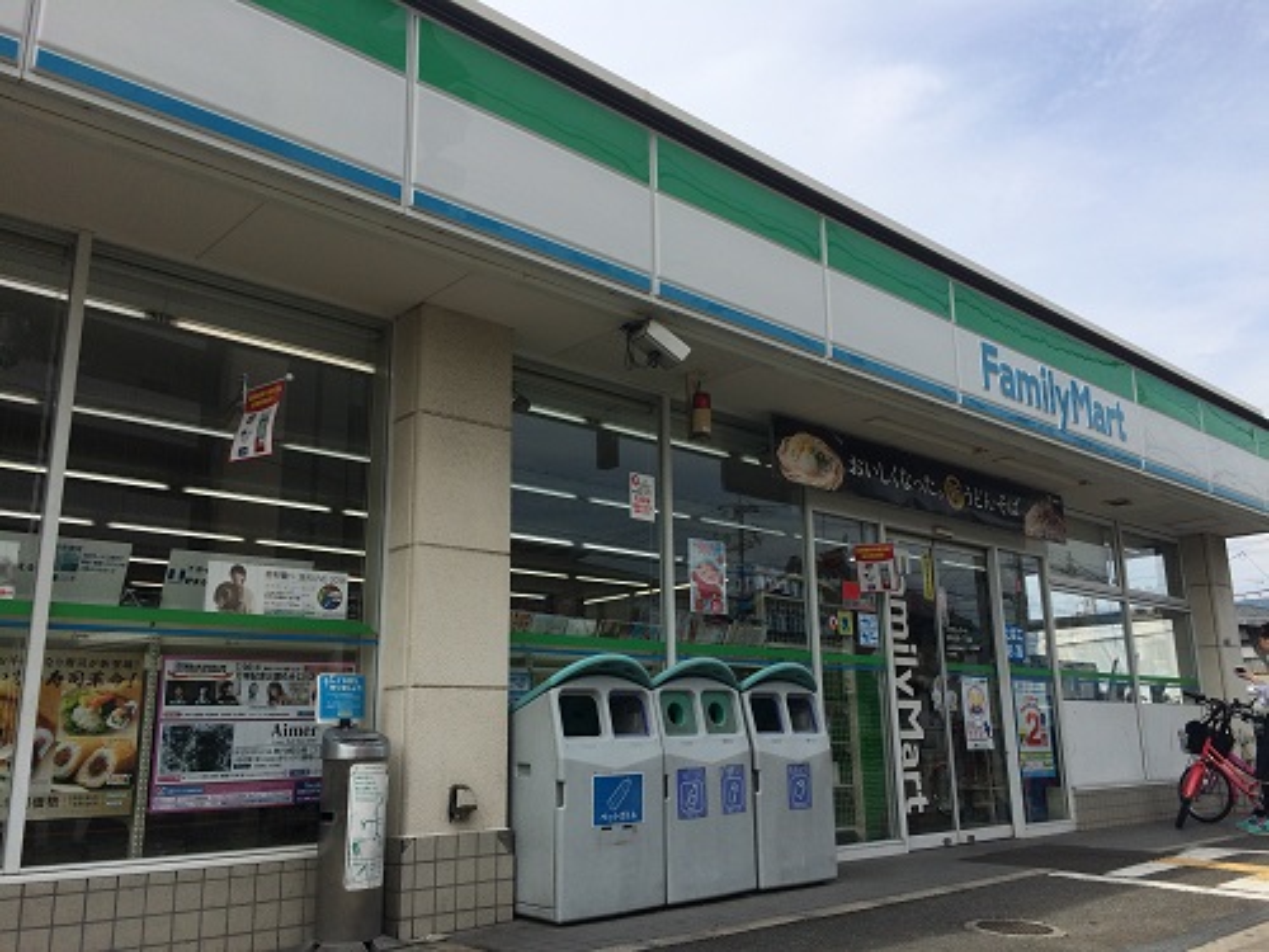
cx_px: 634
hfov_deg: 61.7
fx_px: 1063
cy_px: 476
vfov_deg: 48.2
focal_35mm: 29
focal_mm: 4.15
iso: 32
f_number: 2.2
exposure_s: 1/2053
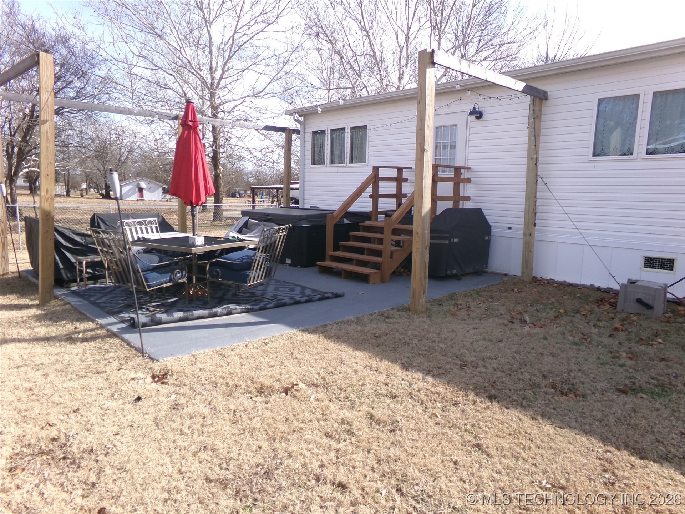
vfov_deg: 56.8
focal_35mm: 24
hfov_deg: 71.6
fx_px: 475
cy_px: 257
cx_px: 342
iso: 100
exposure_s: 1/52
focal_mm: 4.3
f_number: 11.07
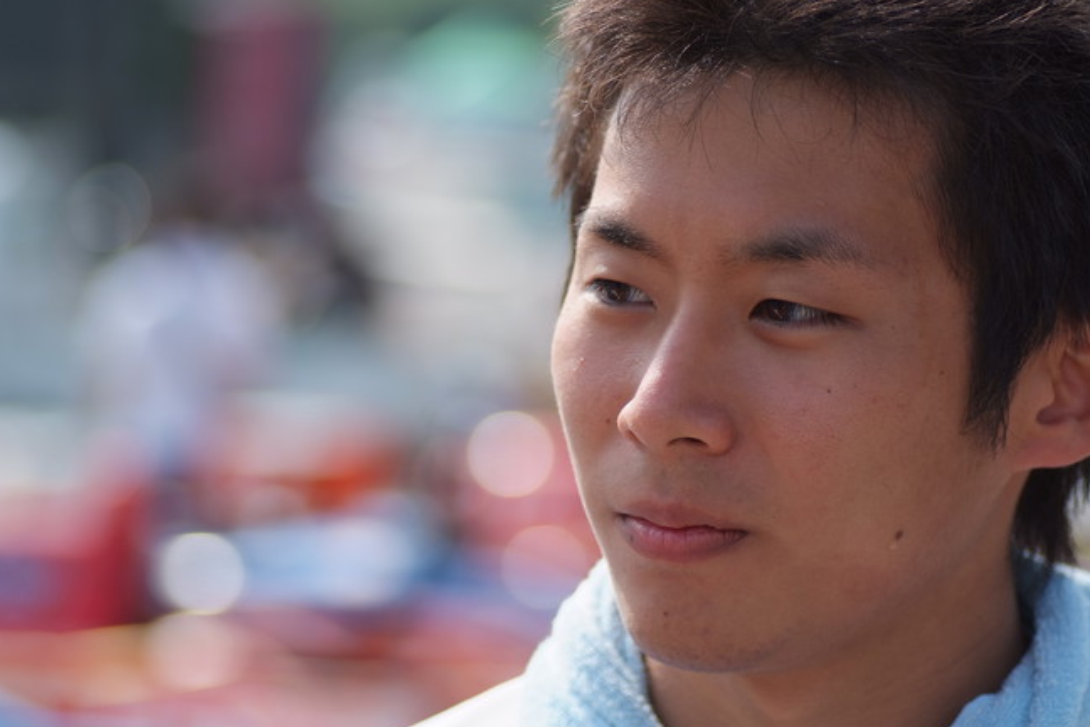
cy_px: 384
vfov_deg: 9.1
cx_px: 572
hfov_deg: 13.7
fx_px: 4541
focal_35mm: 150
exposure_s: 1/640
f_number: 3
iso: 100
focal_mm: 90
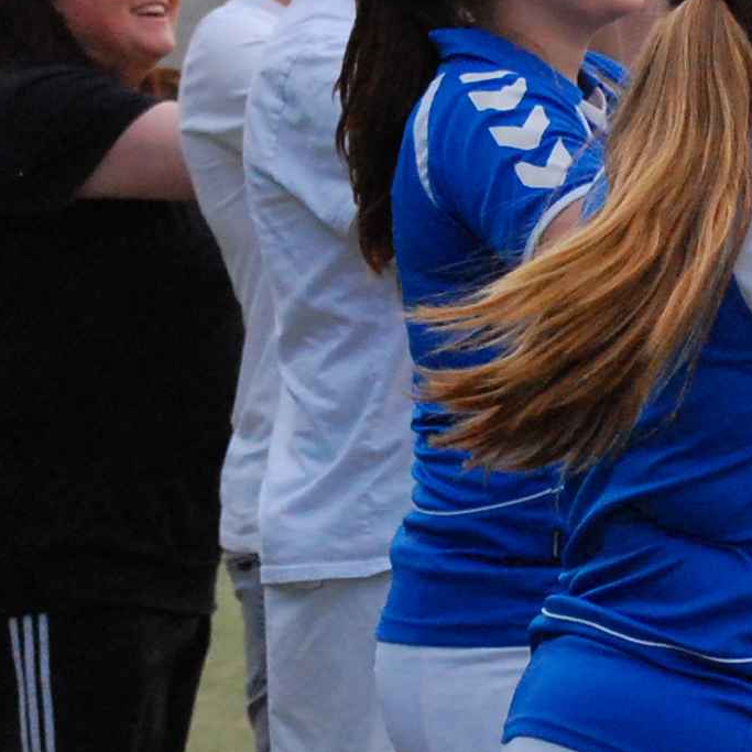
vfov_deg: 8.0
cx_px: 839
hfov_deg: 7.9
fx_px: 5391
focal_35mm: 219
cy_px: 368
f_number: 4.2
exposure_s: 1/2000
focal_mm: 55
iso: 1600
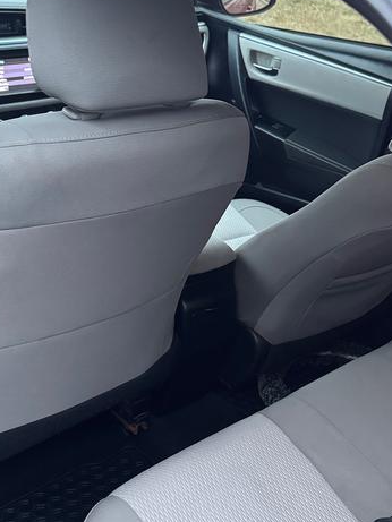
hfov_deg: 29.0
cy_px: 327
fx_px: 755
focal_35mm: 50
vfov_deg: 37.9
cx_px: 254
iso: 800
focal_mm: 6.76
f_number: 1.78
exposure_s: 1/60
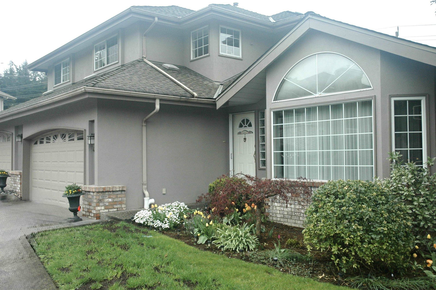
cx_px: 218
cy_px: 145
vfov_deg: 36.8
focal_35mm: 36
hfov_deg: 53.2
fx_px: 436
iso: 320
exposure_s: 1/125
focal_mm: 24
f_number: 5.6
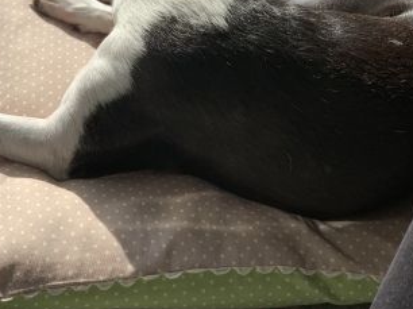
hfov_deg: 22.9
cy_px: 63
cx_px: 121
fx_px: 1013
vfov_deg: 17.2
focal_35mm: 85
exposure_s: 1/1065
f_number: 2.4
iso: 16
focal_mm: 6
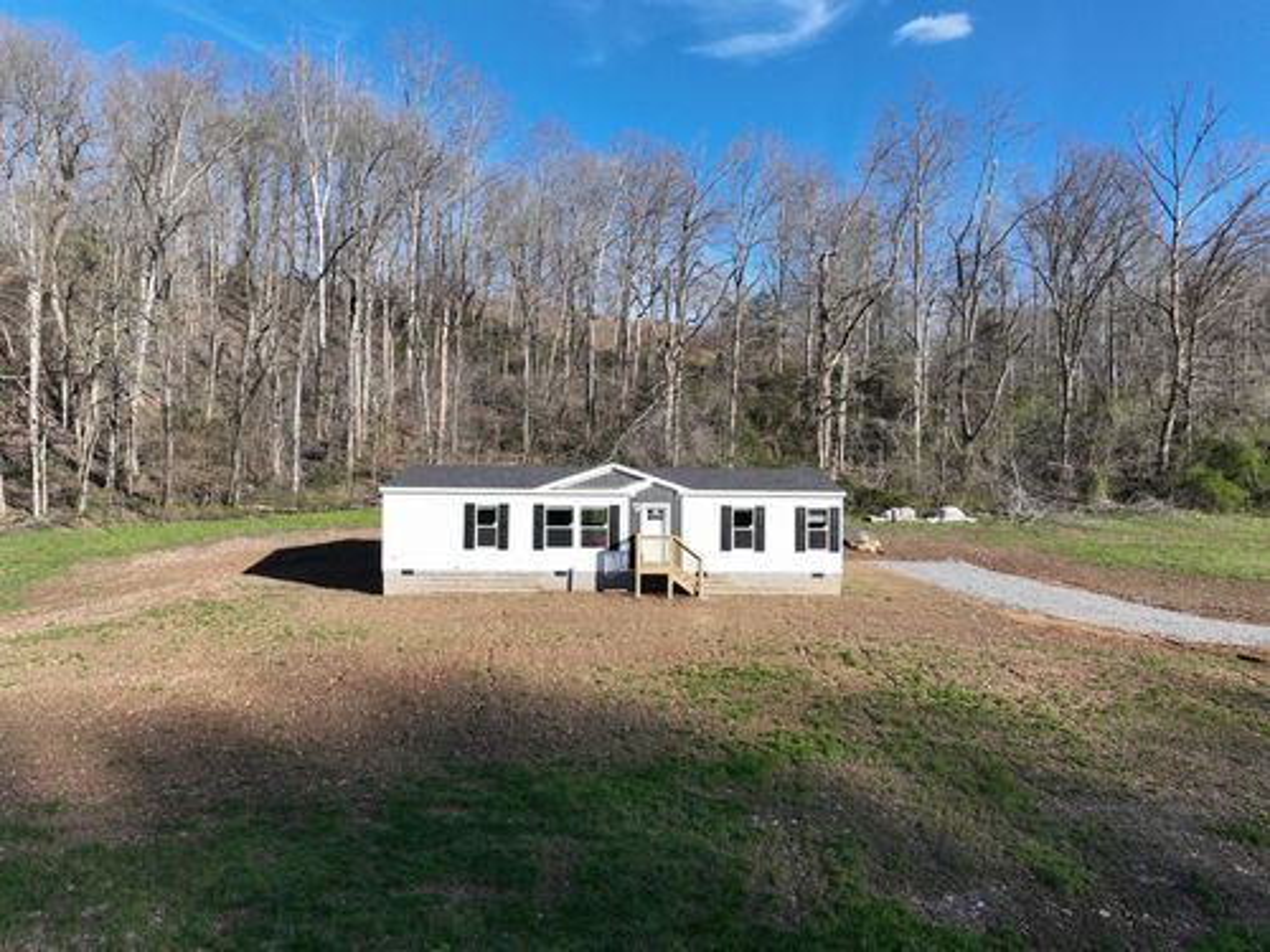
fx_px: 881
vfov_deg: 56.8
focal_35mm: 24
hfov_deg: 71.6
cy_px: 476
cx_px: 635
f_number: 2.8
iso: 190
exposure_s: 1/1600
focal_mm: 12.29
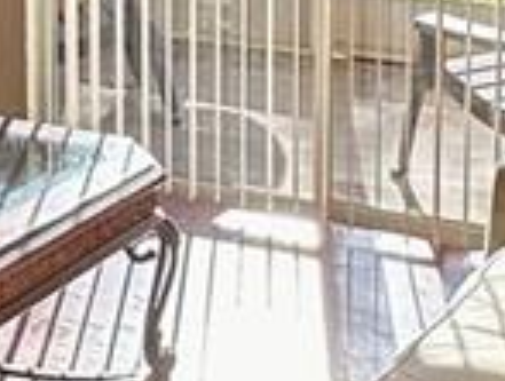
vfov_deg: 12.5
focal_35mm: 114
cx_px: 141
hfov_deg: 17.2
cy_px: -172
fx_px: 1667
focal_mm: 2.22
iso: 40
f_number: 2.2
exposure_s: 1/312
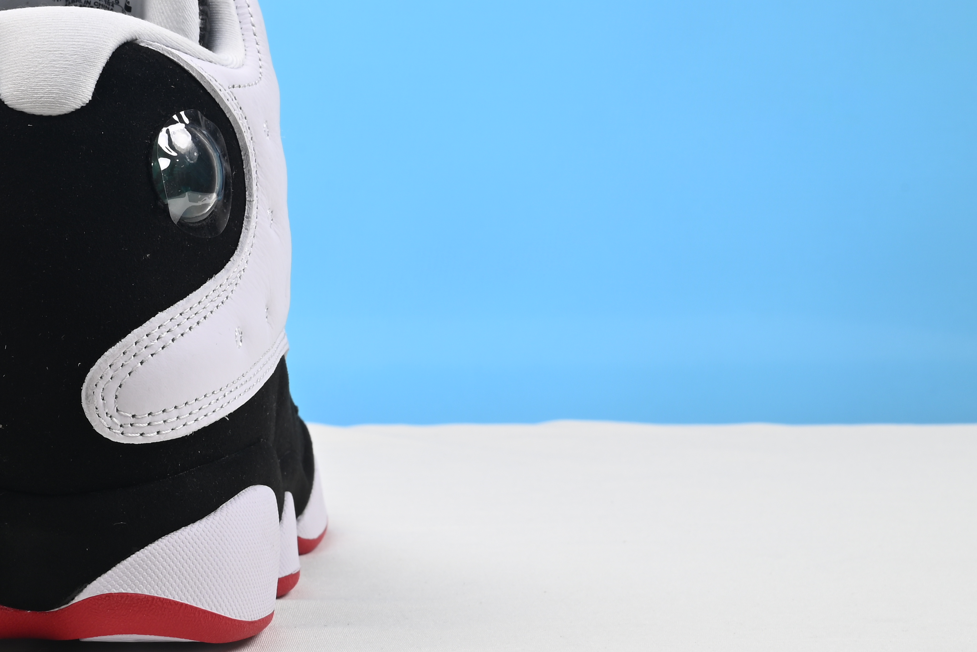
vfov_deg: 15.3
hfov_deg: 22.1
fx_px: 2389
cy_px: 15
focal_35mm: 88
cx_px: -30
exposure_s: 1/2.5
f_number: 16
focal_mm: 40
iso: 100
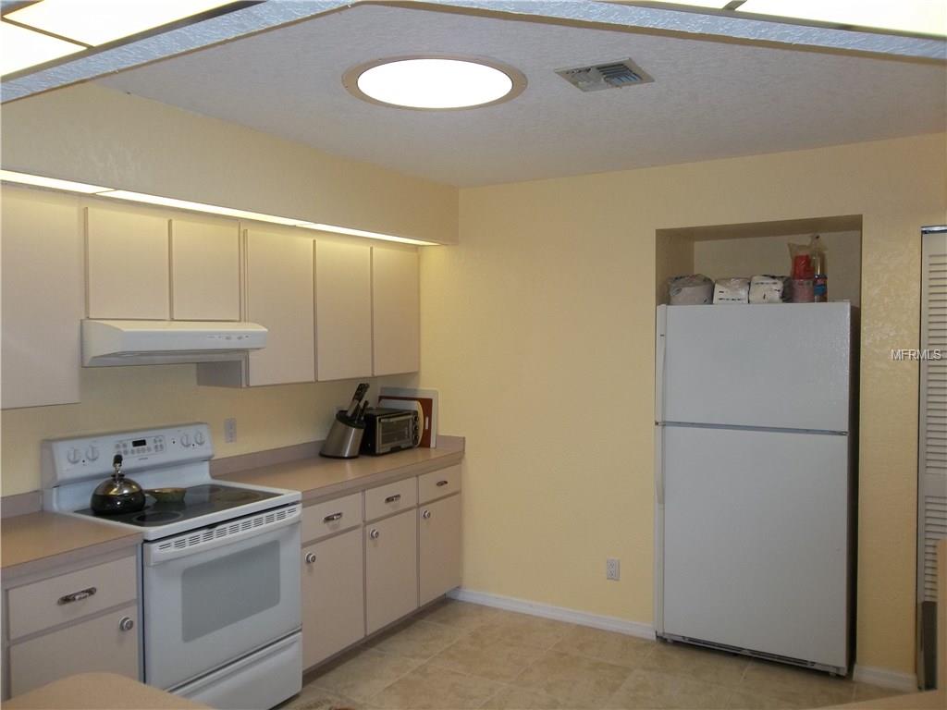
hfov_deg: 65.3
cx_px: 474
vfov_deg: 51.4
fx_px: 739
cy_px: 355
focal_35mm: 27
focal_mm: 4.9
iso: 80
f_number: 3.5
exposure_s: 1/50
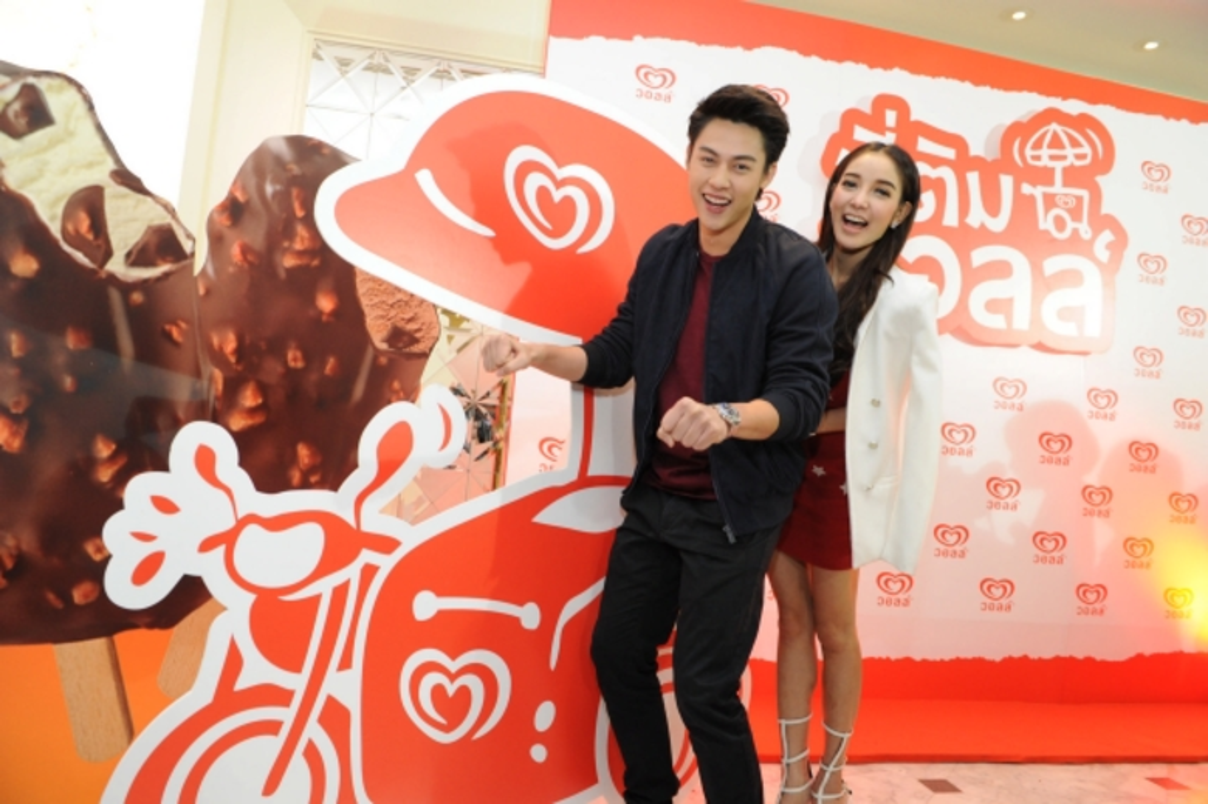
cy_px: 402
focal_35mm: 24
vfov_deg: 53.1
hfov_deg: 73.8
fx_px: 805
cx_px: 604
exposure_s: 1/60
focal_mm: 24
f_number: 4
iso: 1600
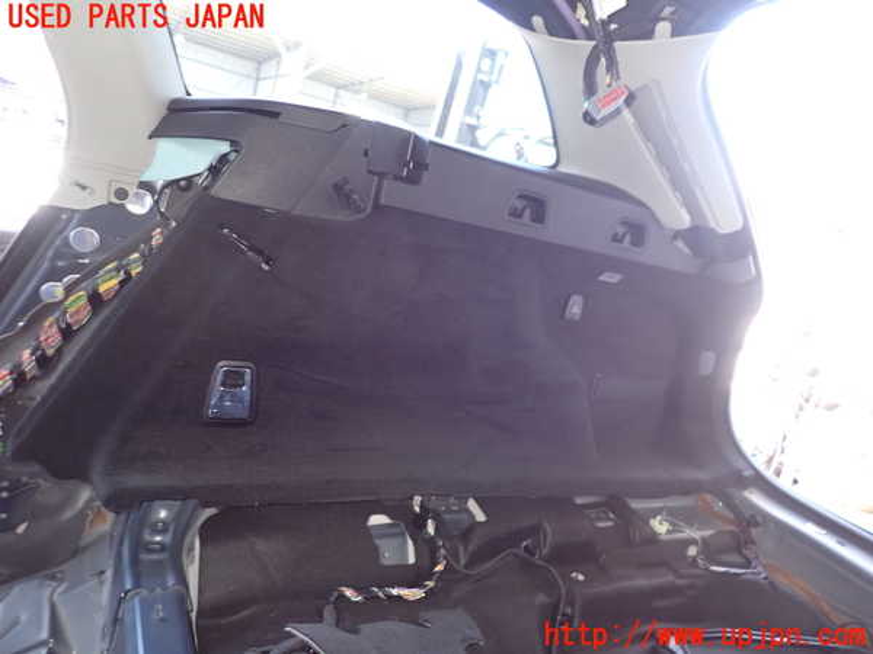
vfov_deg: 54.9
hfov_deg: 69.4
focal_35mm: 25
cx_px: 436
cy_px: 327
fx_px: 630
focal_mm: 4.5
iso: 200
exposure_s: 1/30
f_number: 2
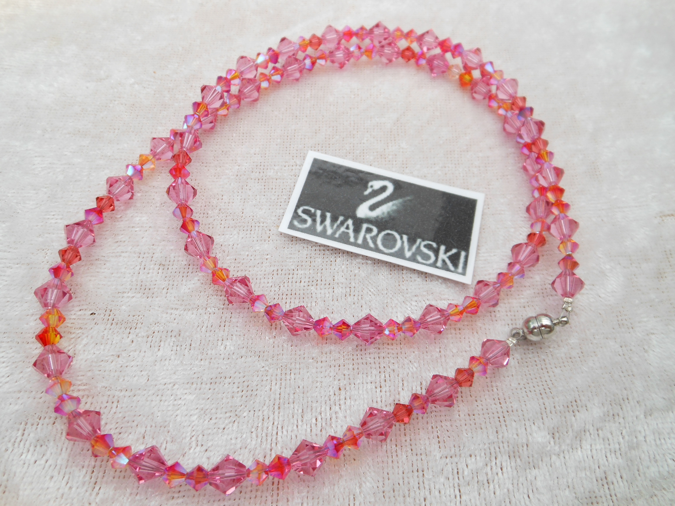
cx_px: 338
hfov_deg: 69.4
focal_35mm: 25
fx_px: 487
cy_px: 253
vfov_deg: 54.9
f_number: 3.2
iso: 80
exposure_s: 1/30
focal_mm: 4.5
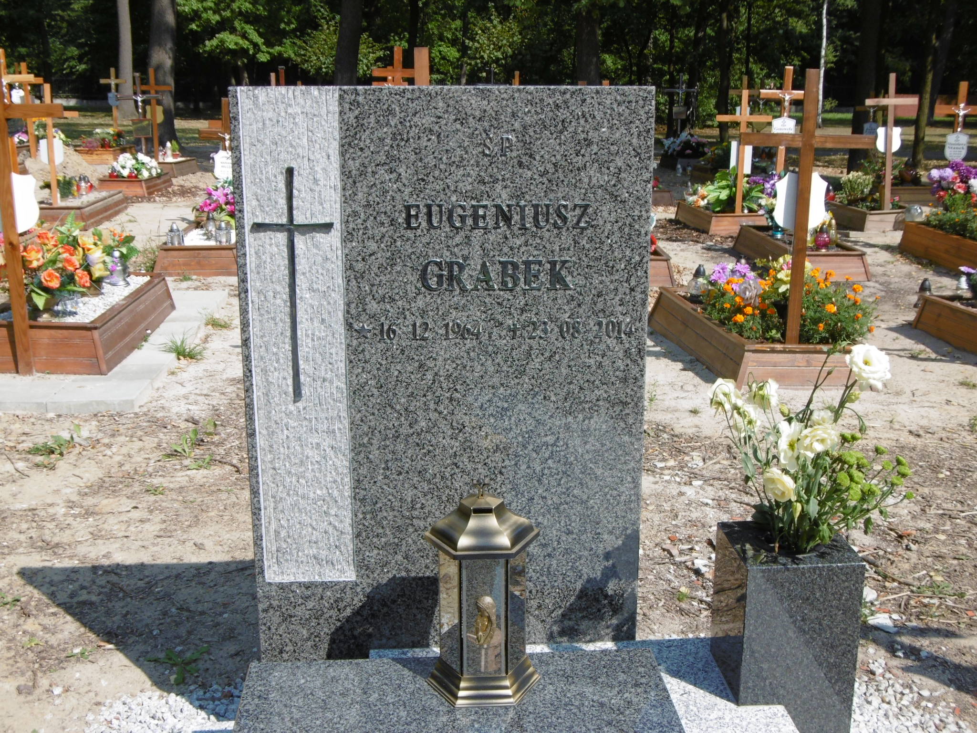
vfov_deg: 33.6
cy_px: 366
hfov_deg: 43.9
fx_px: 1214
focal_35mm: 43
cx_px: 488
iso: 100
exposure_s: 1/800
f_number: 3.8
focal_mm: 7.7
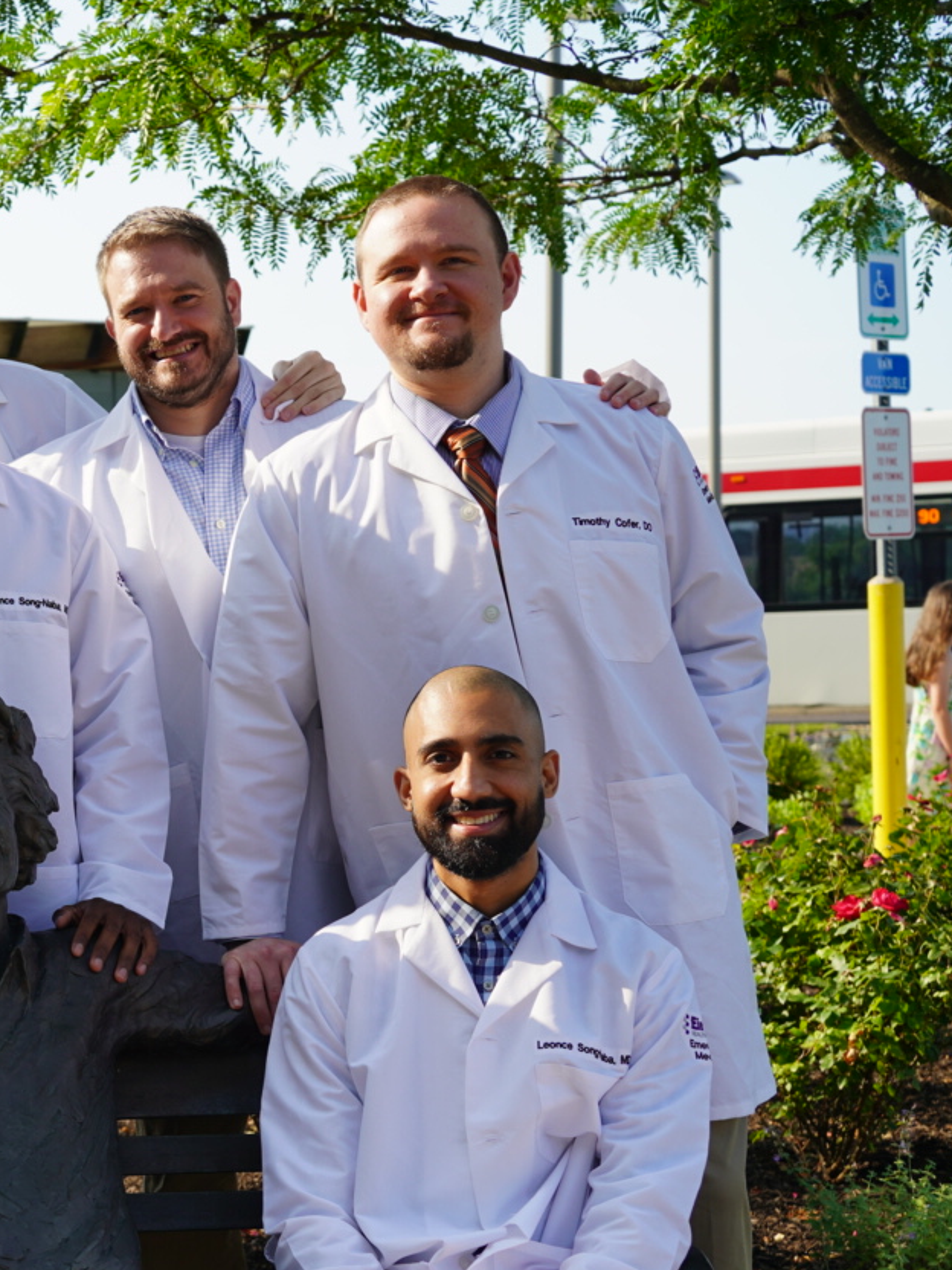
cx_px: -101
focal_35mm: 71
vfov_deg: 27.3
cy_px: 815
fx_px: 2603
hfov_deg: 19.8
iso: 100
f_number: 5.6
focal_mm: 38
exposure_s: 1/160
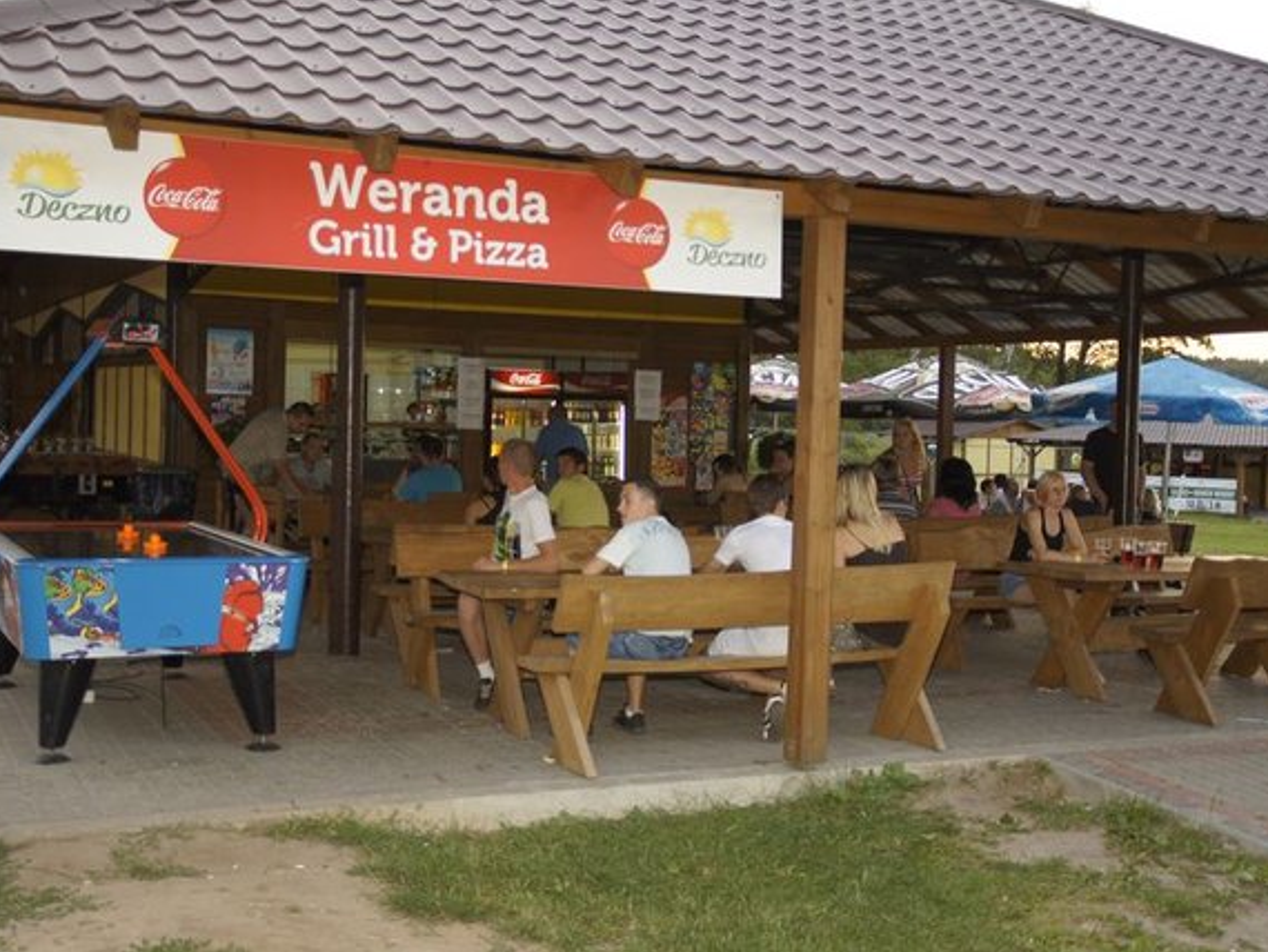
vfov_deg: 31.5
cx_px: 634
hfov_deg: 41.2
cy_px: 474
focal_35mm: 46
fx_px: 1686
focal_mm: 28
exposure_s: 1/60
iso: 100
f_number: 3.2
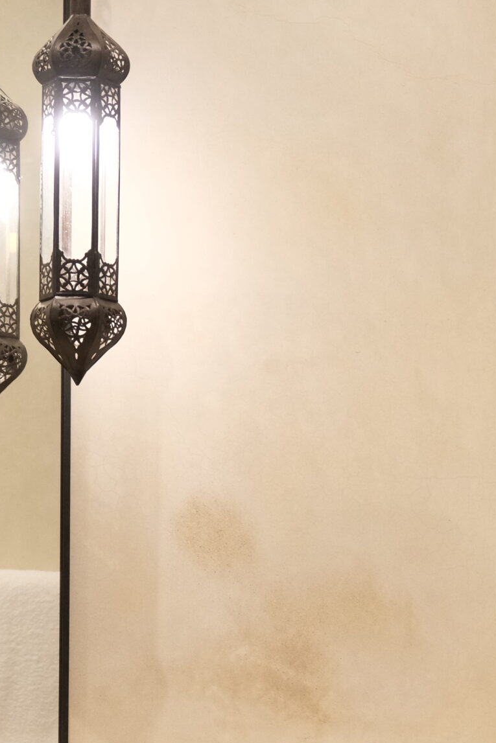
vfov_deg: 16.1
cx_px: 299
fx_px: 2582
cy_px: 741
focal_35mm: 125
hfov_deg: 11.0
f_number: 4
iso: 2000
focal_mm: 37.6
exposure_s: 1/110
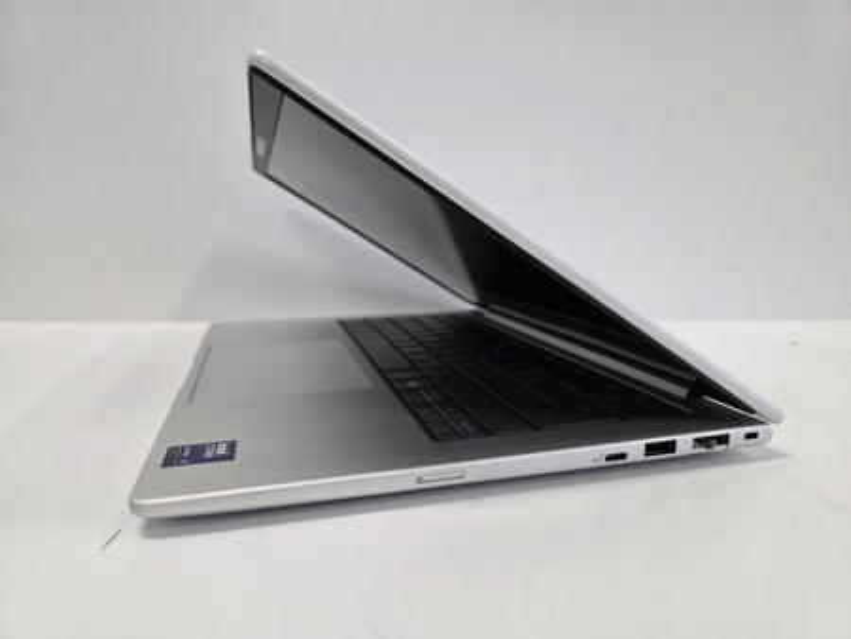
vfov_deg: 58.9
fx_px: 566
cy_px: 320
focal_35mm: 23
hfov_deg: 73.9
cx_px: 426
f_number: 1.7
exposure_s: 1/100
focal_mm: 6.3
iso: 250
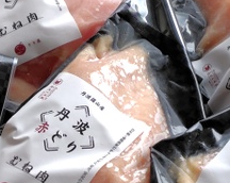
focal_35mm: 50
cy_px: 143
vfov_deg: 29.6
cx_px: 35
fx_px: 340
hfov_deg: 35.7
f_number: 1.9
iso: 50
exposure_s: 1/120
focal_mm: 5.6
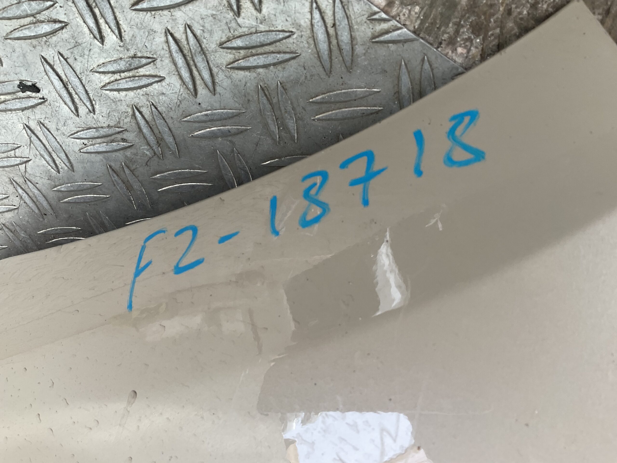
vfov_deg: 48.2
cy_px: 232
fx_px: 517
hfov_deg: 61.7
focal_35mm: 29
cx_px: 308
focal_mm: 3
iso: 25
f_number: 1.8
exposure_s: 1/120
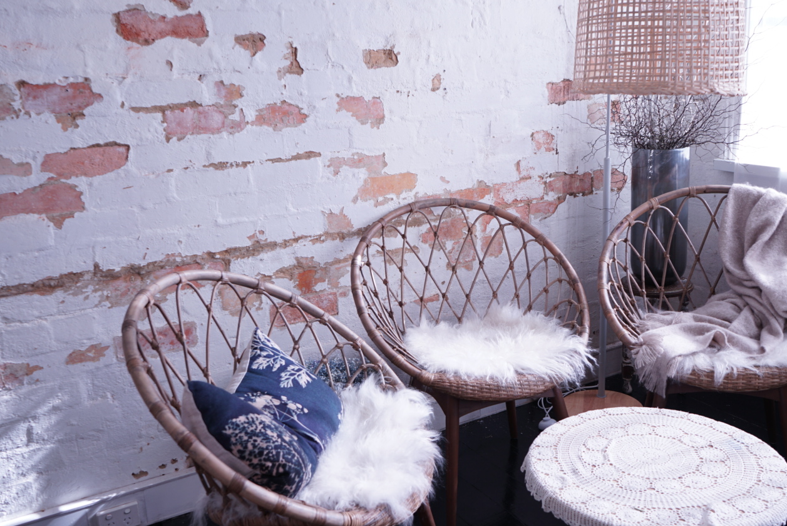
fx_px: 788
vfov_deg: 36.9
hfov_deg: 53.0
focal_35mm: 36
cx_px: 423
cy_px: 244
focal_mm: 28
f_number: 5.6
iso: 100
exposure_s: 1/80
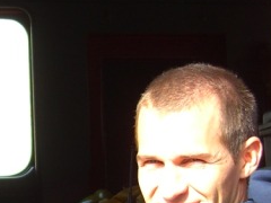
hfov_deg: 12.1
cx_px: 28
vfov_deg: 9.1
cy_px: 169
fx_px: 1268
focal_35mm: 162
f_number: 2.8
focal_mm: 7.9
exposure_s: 1/250
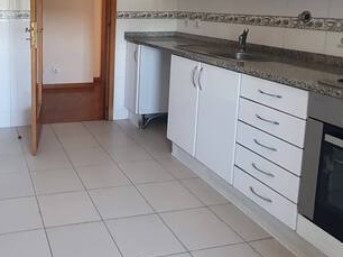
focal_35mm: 34
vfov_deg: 39.9
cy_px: 48
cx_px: 64
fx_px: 337
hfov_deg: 50.4
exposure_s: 1/50
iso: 320
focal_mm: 1.8
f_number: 2.2
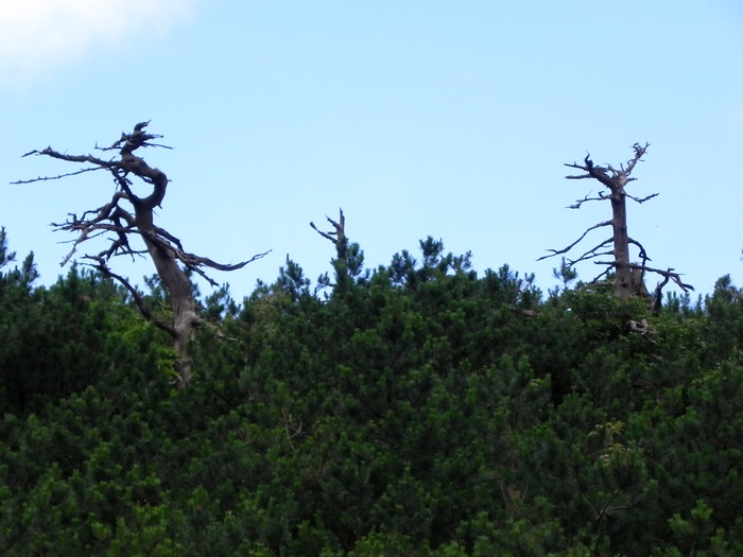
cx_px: 372
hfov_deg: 9.3
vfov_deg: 7.0
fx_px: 4550
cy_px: 278
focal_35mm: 212
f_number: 6.3
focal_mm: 37.7
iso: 160
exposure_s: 1/303
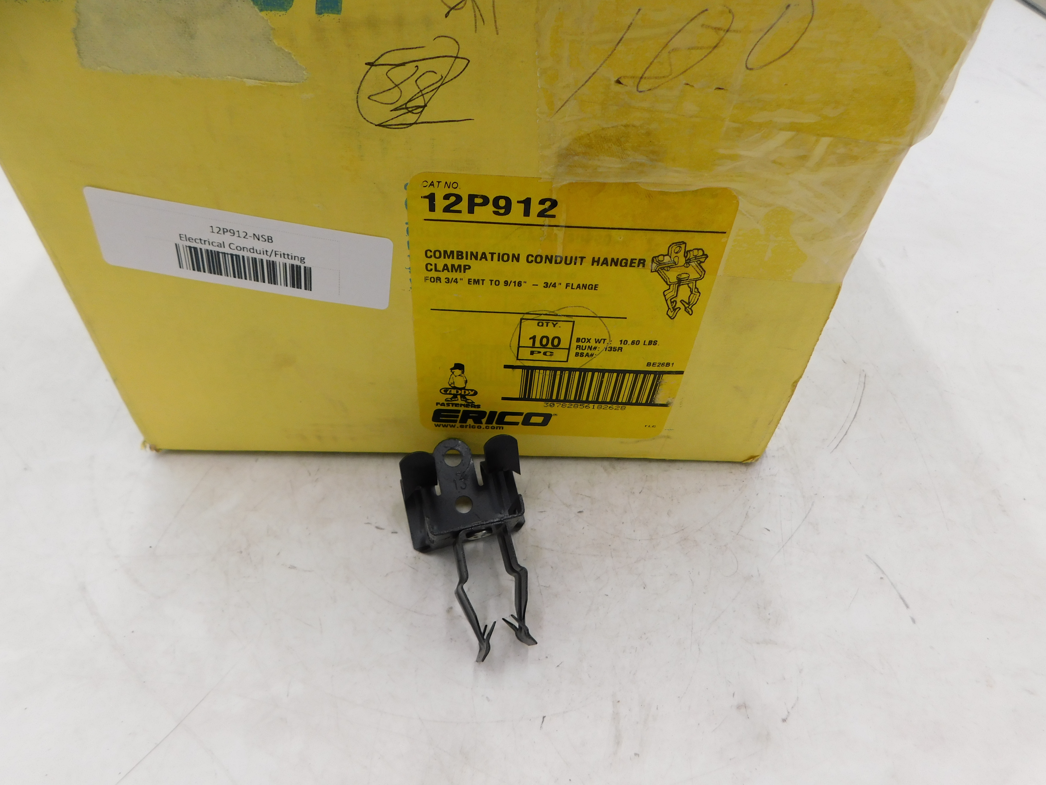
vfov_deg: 58.9
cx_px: 523
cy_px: 392
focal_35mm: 23
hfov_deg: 73.9
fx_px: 695
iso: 125
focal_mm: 4
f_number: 3
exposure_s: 1/125
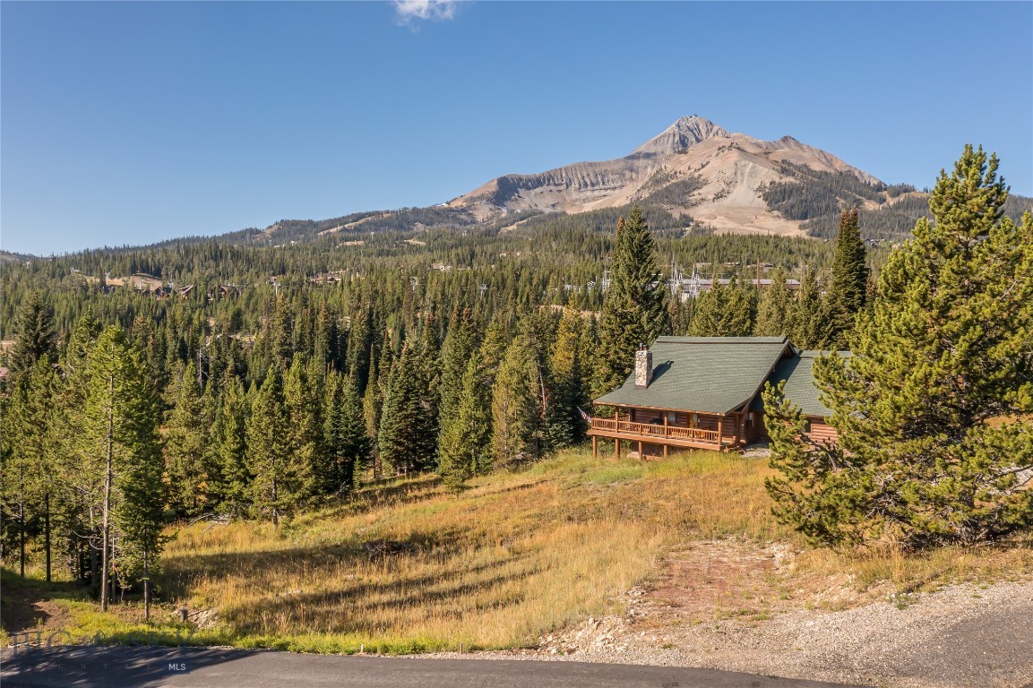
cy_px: 344
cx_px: 516
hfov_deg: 65.5
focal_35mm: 28
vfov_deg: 46.4
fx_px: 803
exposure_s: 1/160
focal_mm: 10.26
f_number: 8
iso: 100
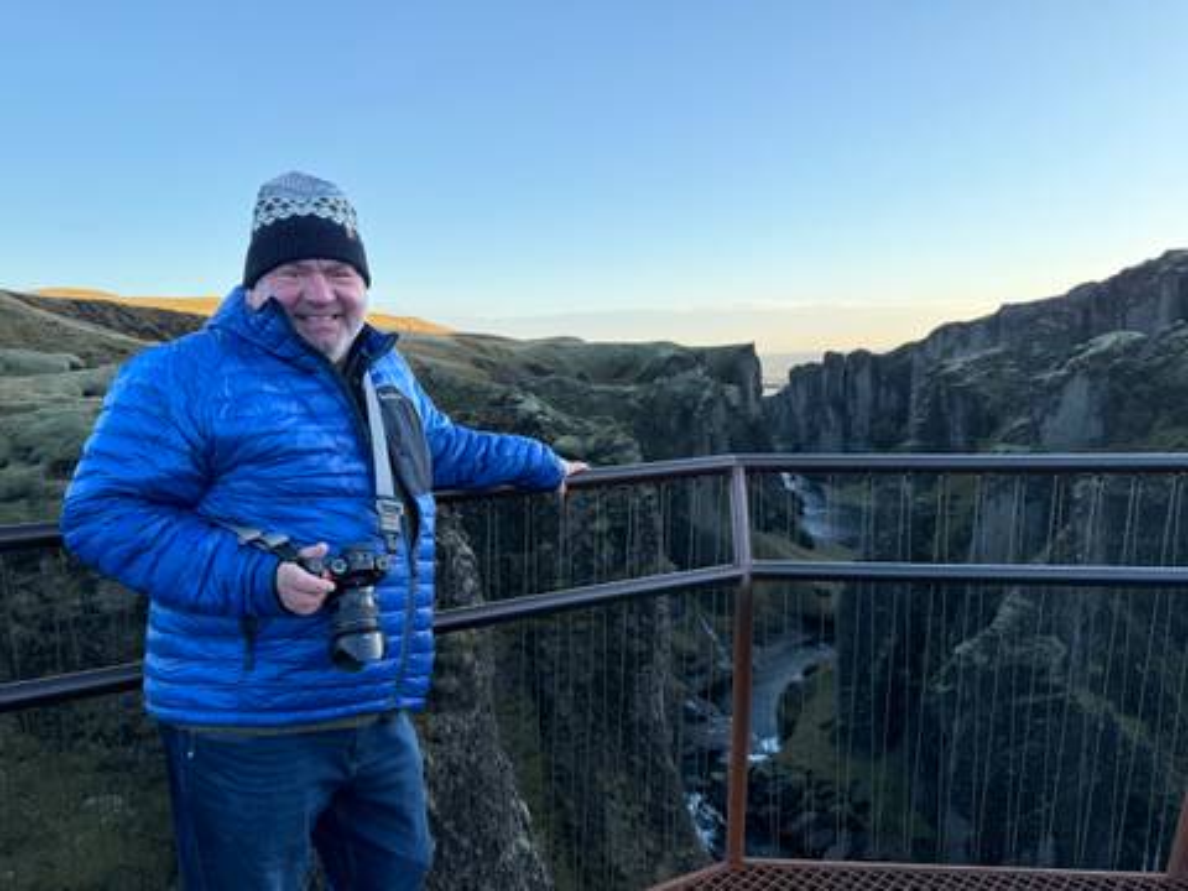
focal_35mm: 24
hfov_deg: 71.6
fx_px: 824
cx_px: 594
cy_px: 446
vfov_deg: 56.8
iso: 100
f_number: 1.78
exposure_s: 1/1230
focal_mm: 6.76
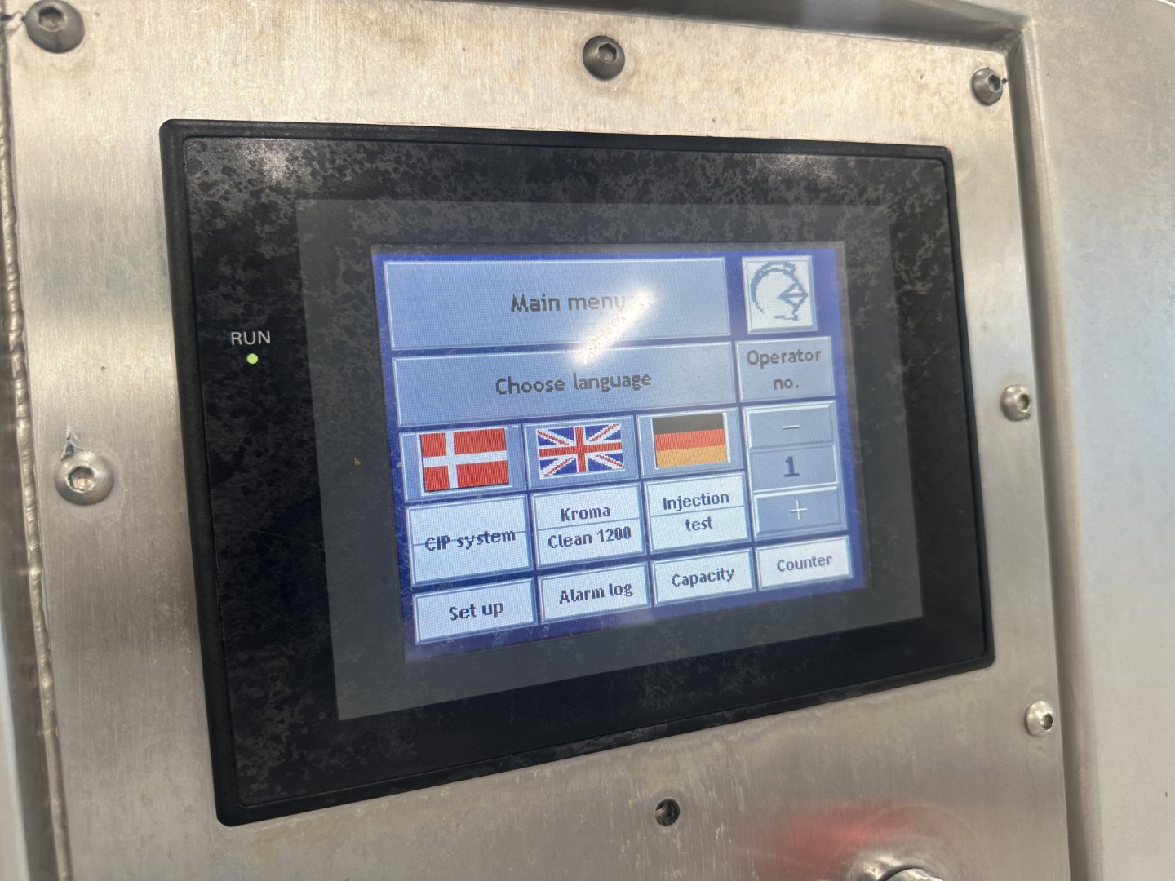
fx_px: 815
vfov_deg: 56.8
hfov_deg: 71.6
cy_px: 440
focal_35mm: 24
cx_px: 588
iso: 100
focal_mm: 6.86
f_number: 1.78
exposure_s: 1/100
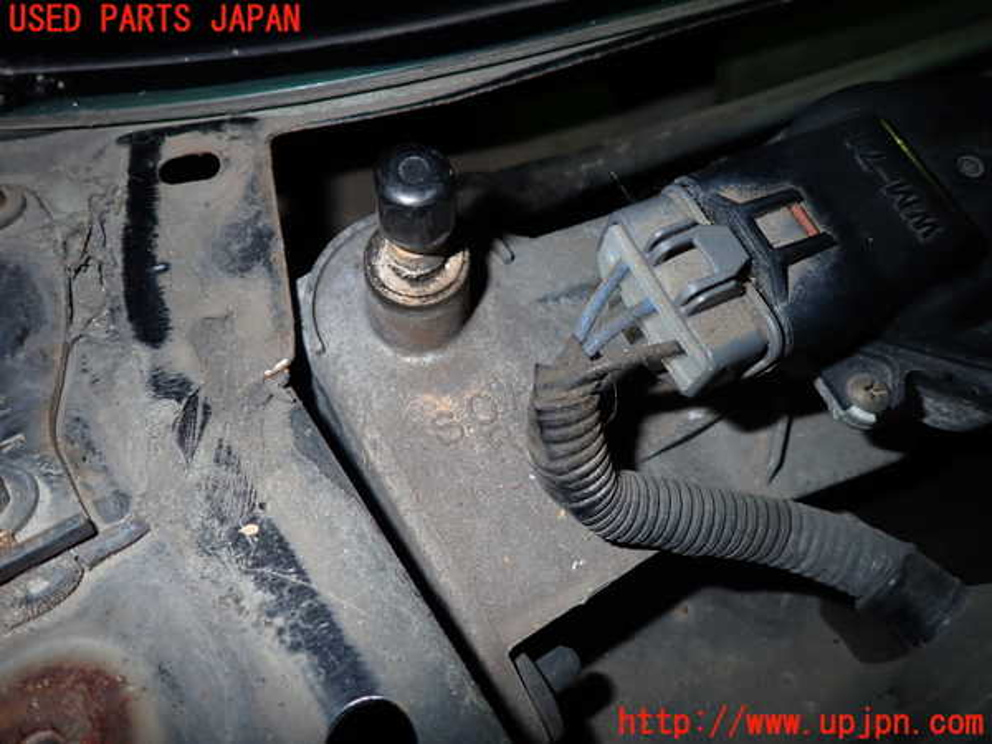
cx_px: 496
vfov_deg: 54.9
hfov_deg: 69.4
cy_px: 372
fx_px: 716
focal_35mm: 25
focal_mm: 4.5
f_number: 5.6
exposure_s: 1/30
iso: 200
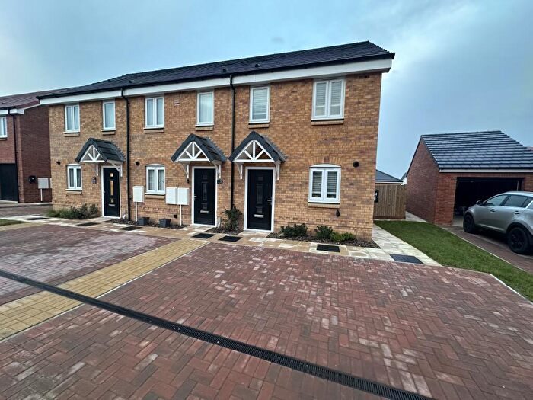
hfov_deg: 102.1
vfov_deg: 85.7
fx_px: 216
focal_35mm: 14
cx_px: 266
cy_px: 200
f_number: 2.2
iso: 200
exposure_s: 1/99
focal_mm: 2.22
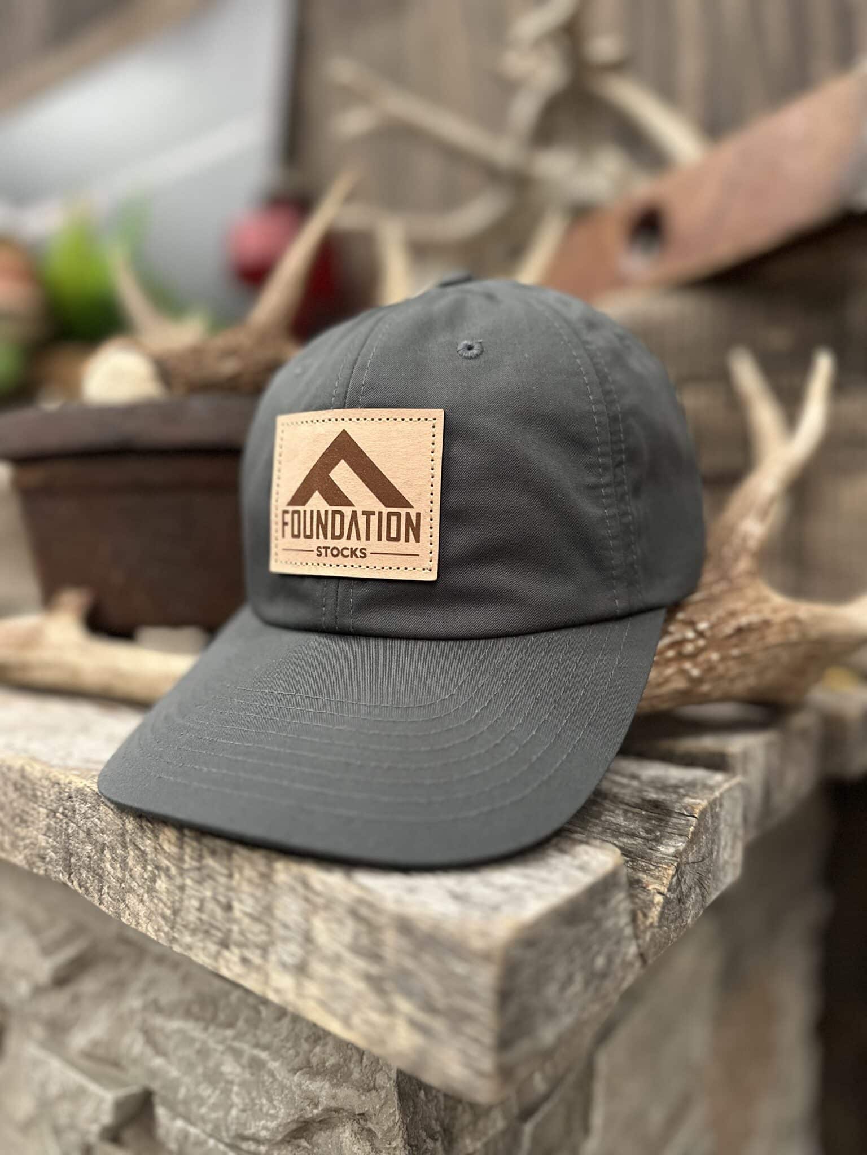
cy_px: 578
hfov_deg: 56.8
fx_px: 801
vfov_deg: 71.6
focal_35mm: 24
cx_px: 434
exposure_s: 1/40
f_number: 1.78
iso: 640
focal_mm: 6.86
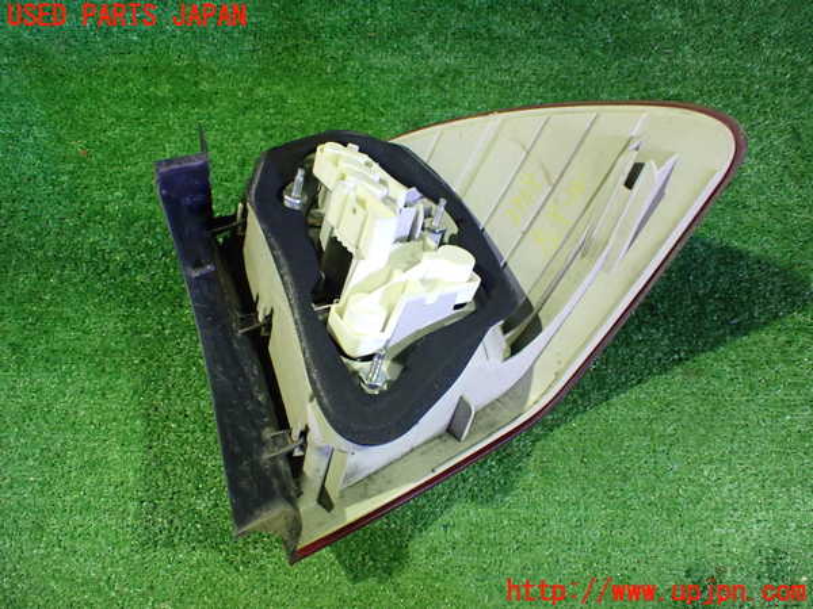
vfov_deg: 46.8
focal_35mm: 30
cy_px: 304
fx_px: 705
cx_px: 406
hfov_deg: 60.0
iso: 1000
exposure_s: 1/30
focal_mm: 5.4
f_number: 2.3
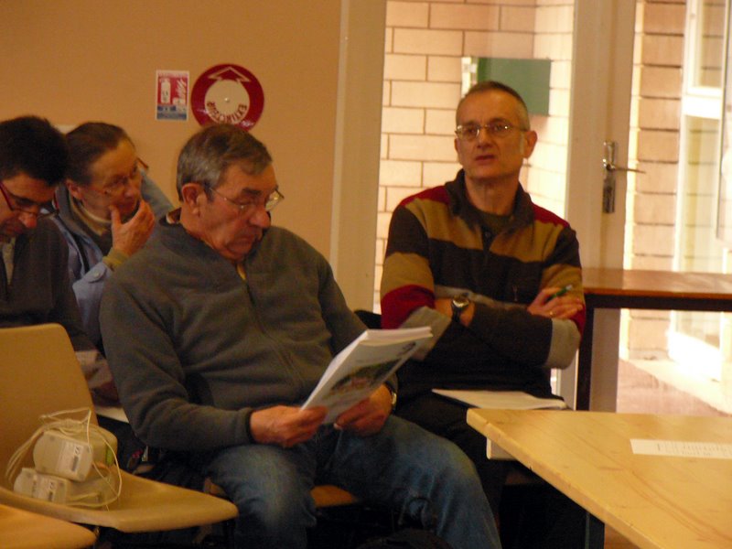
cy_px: 274
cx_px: 366
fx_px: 3743
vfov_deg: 8.4
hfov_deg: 11.2
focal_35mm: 177
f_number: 4
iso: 320
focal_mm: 26.3
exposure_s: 1/30
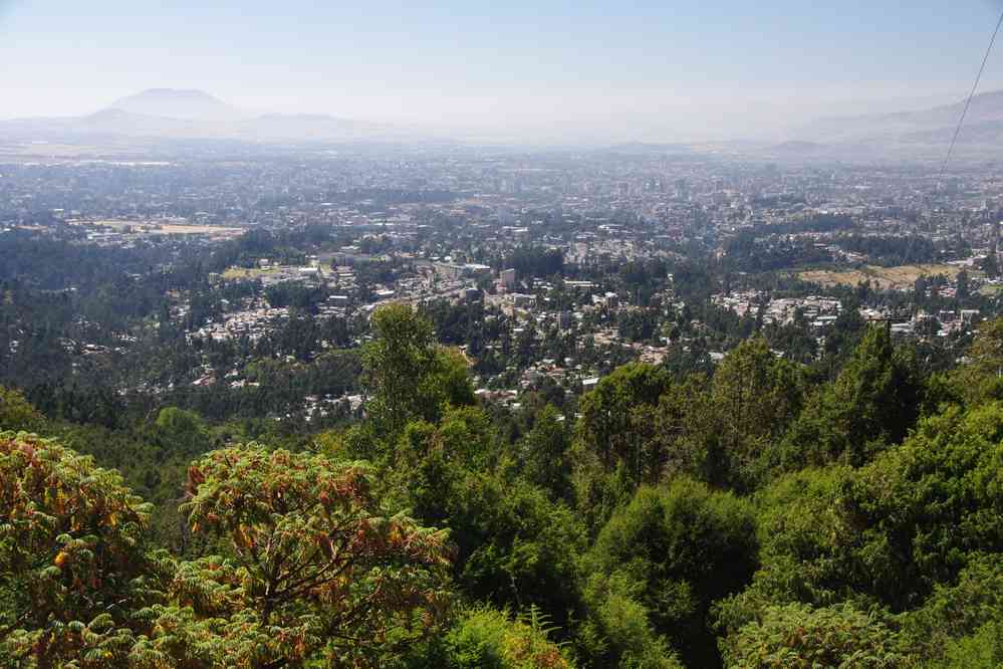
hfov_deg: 34.4
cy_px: 334
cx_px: 502
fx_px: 1621
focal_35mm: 58
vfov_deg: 23.3
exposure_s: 1/60
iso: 200
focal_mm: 38.8
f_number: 10
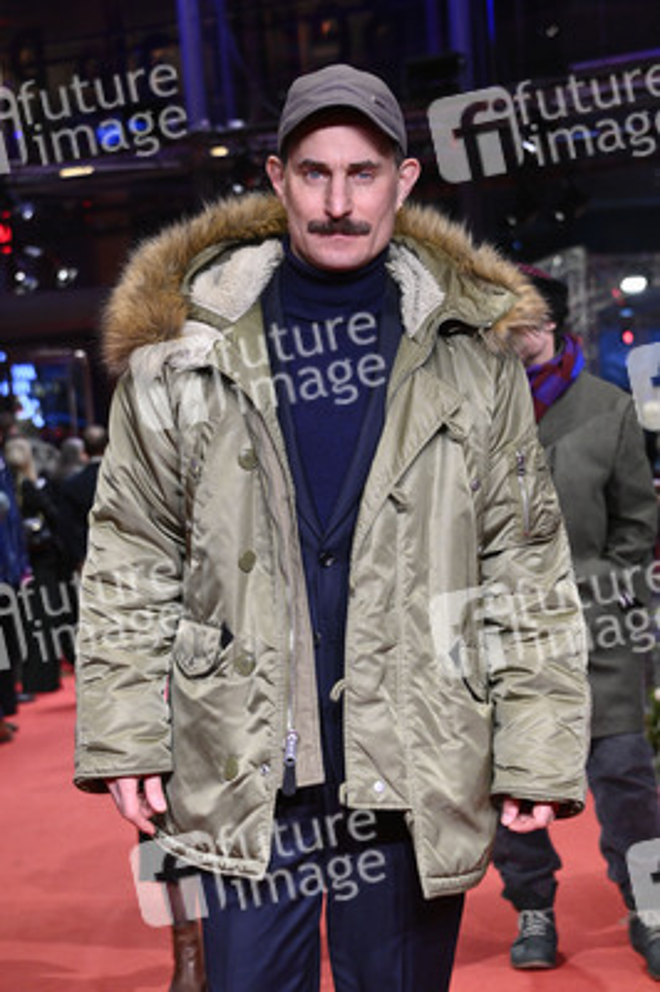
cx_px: 330
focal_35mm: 72
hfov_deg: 18.9
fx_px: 1983
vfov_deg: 28.1
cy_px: 496
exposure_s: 1/200
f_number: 5.6
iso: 5000
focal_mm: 72
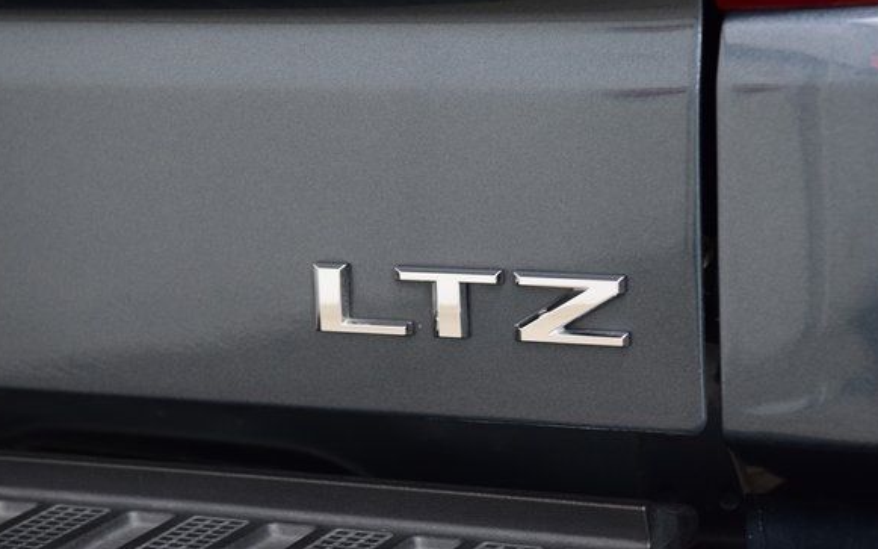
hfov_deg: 17.7
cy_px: 293
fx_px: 2823
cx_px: 464
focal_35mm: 118
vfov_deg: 11.1
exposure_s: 1/30
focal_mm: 70
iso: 1600
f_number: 4.5
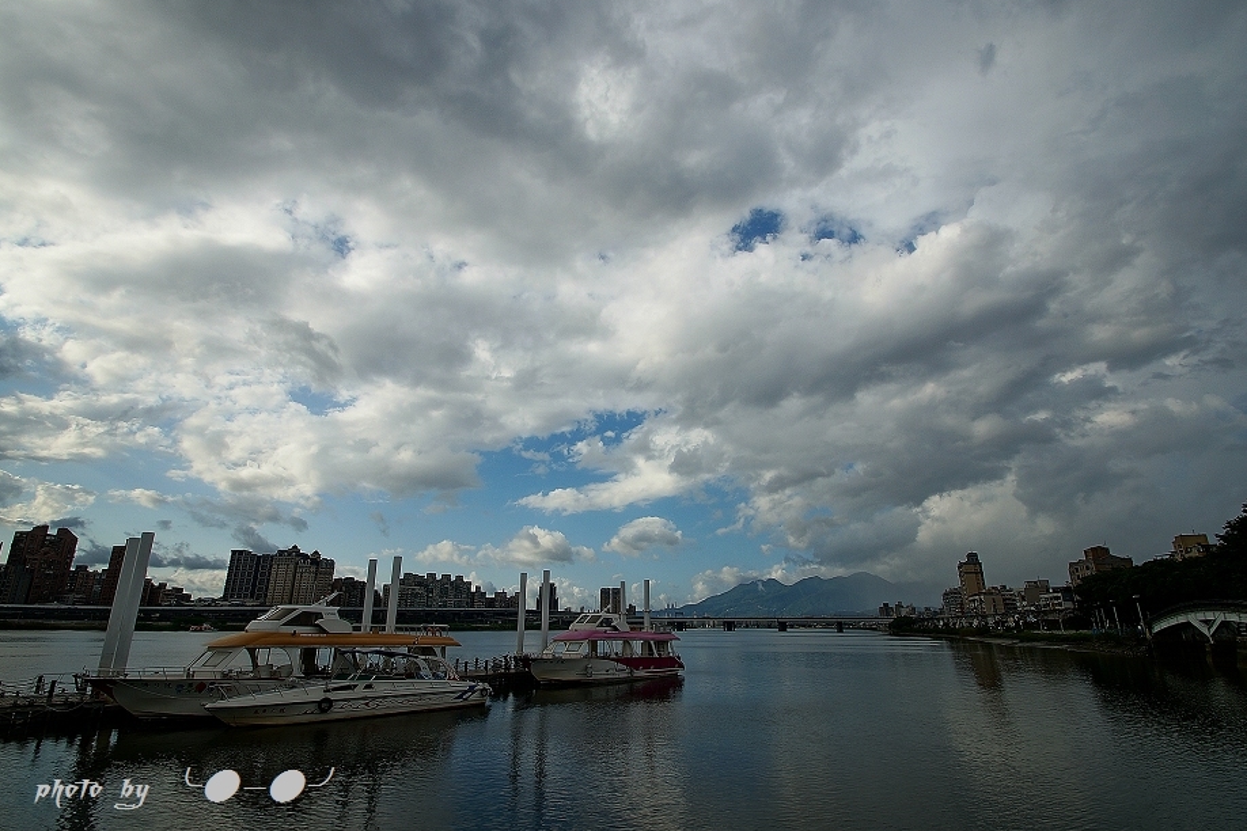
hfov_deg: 96.7
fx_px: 554
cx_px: 617
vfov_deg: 73.7
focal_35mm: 16
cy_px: 435
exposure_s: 1/400
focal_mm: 10
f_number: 11
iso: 100
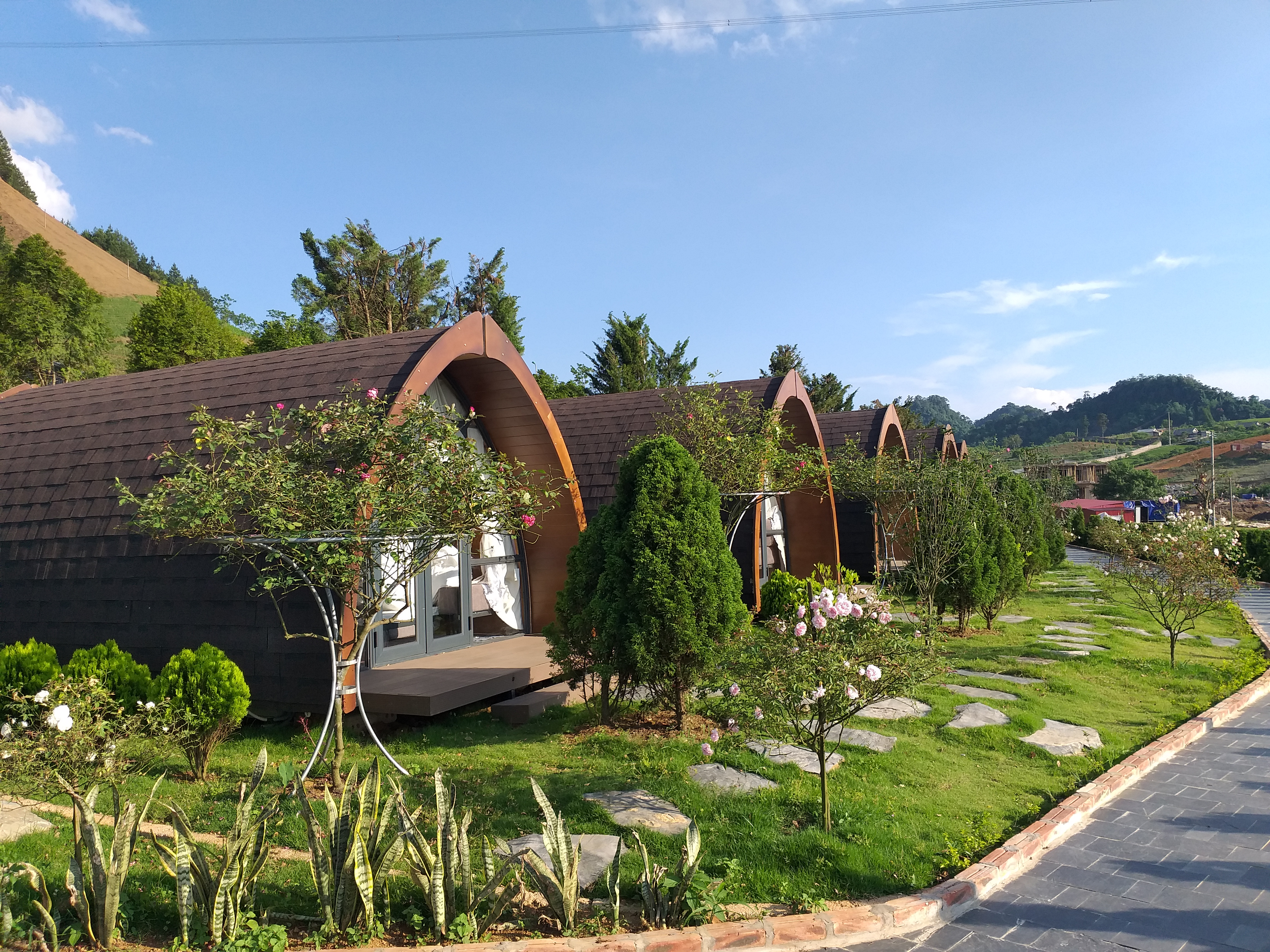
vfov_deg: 53.1
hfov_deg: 67.3
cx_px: 635
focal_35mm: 26
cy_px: 476
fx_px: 954
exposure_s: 1/960
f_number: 1.7
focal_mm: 3.93
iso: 40
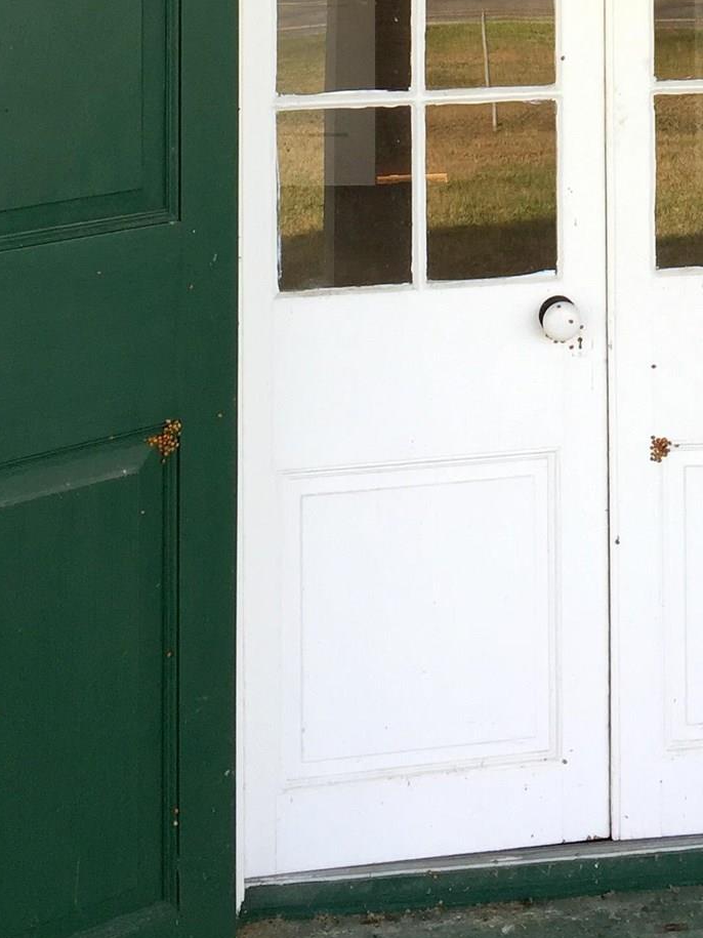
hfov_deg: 19.8
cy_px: -230
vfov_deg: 23.9
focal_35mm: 73
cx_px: 613
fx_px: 1977
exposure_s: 1/182
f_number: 2.2
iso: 32
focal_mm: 4.15
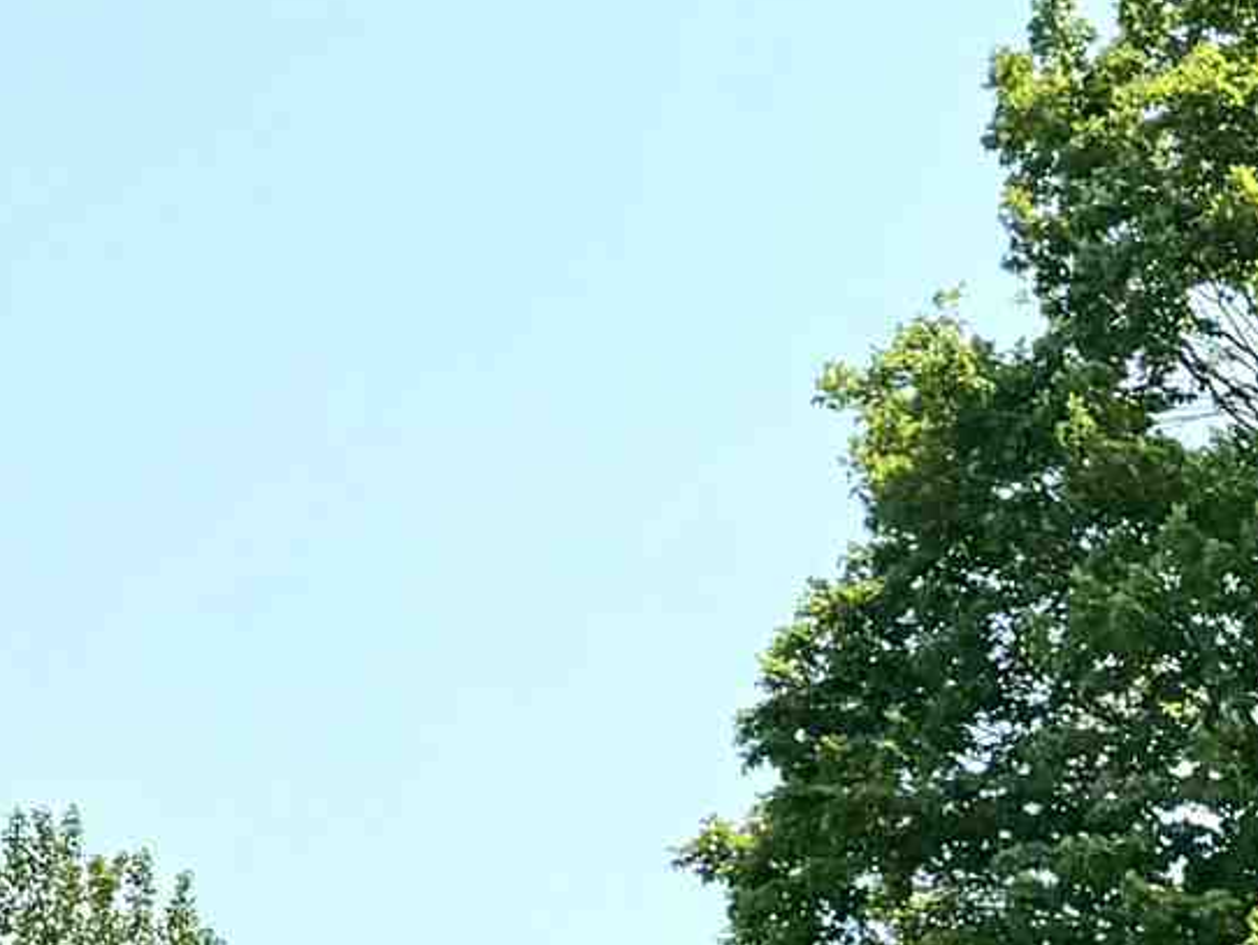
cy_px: 1059
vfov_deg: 10.8
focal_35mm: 136
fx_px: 4945
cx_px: -898
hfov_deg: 13.3
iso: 80
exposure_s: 1/4975
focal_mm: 6.76
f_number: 1.78
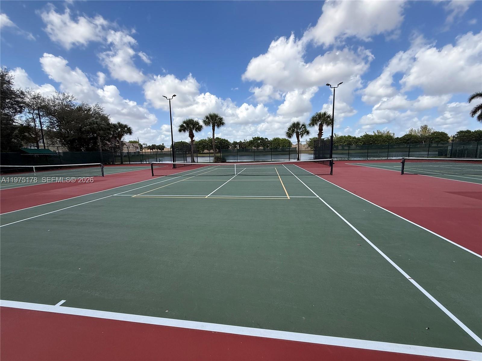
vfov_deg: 85.7
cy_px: 180
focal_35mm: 14
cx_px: 241
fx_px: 195
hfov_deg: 102.1
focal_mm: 2.22
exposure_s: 1/1497
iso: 50
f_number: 2.2
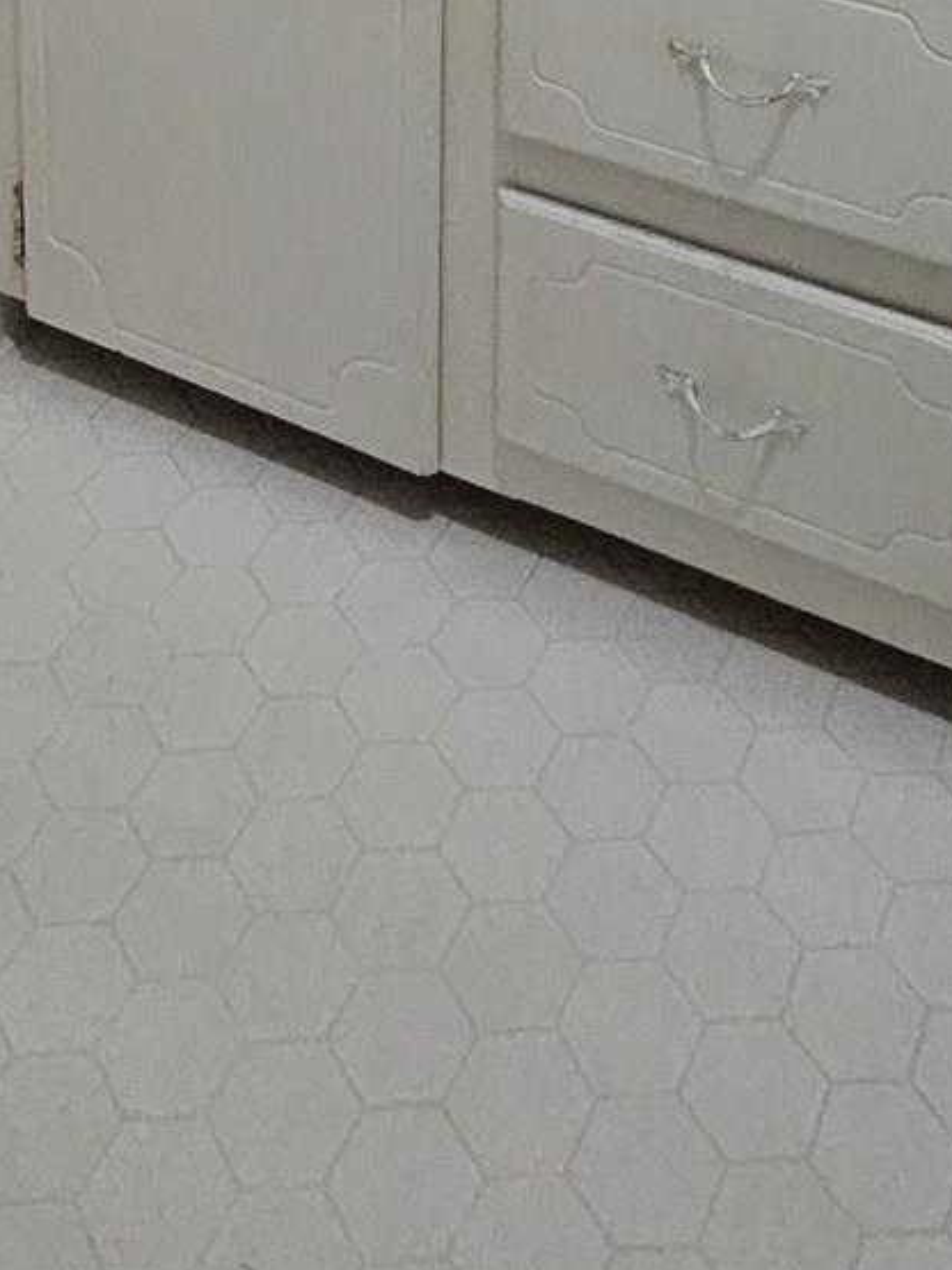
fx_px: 1981
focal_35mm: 54
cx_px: 435
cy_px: -716
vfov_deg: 25.2
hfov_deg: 27.0
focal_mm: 1.74
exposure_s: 1/30
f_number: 2.2
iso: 500
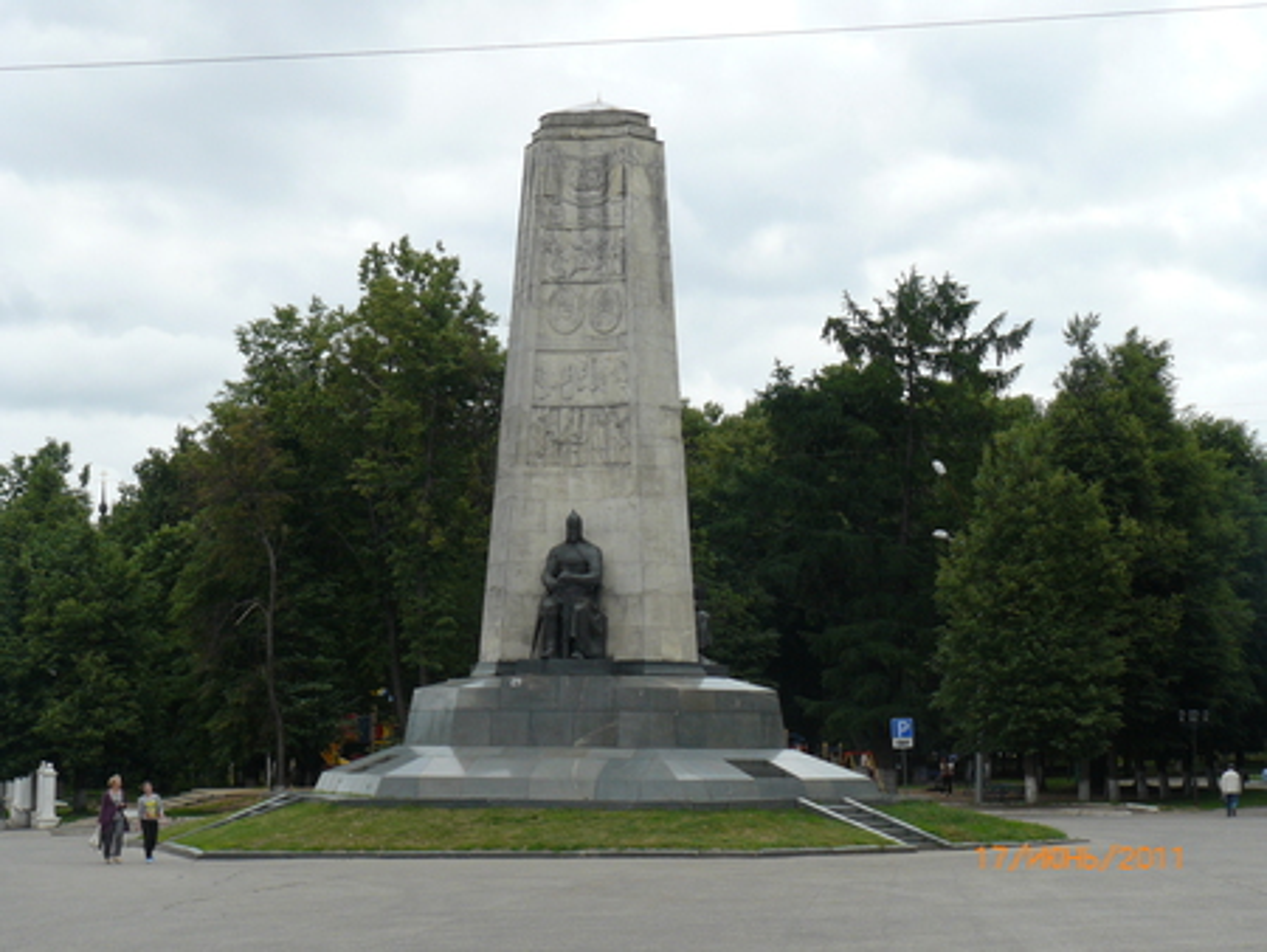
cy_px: 476
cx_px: 634
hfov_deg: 24.4
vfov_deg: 18.5
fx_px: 2930
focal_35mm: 80
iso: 100
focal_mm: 13.4
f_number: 5.6
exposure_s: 1/320
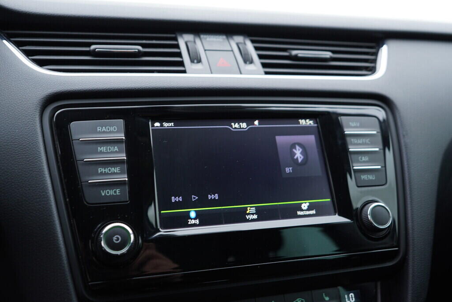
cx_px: 226
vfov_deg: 36.9
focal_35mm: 36
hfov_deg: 53.1
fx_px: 452
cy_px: 151
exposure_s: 1/40
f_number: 2.8
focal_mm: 24
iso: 160
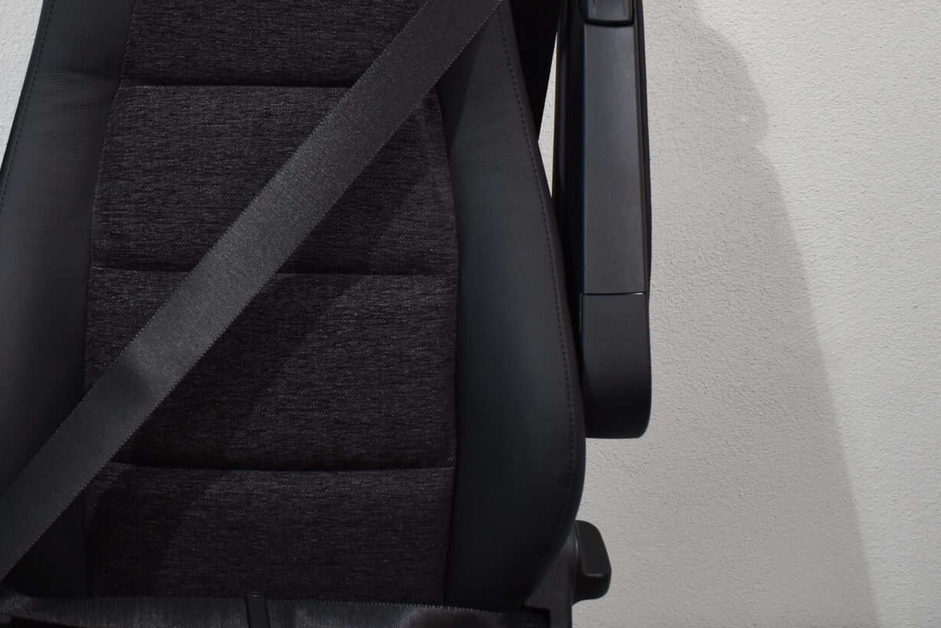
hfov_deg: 35.1
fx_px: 1464
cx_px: 282
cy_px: 165
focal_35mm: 56
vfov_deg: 24.0
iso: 560
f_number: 3.5
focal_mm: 18
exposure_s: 1/250
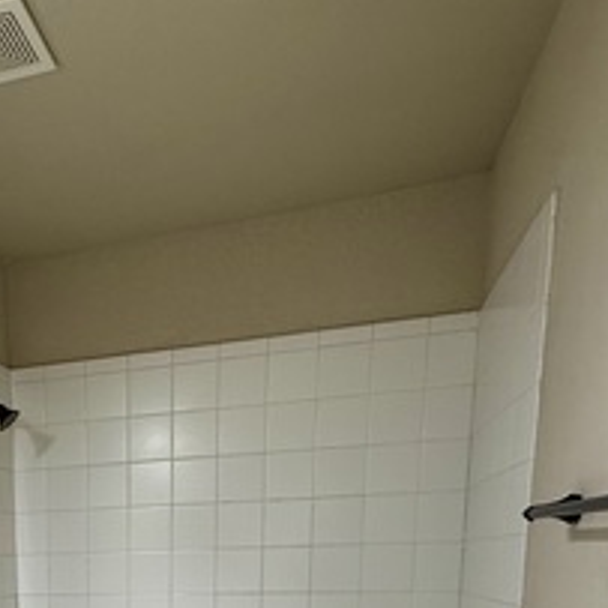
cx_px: 24
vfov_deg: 35.4
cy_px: 698
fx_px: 775
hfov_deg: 38.8
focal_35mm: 39
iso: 125
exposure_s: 1/120
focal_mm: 2.22
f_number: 2.2
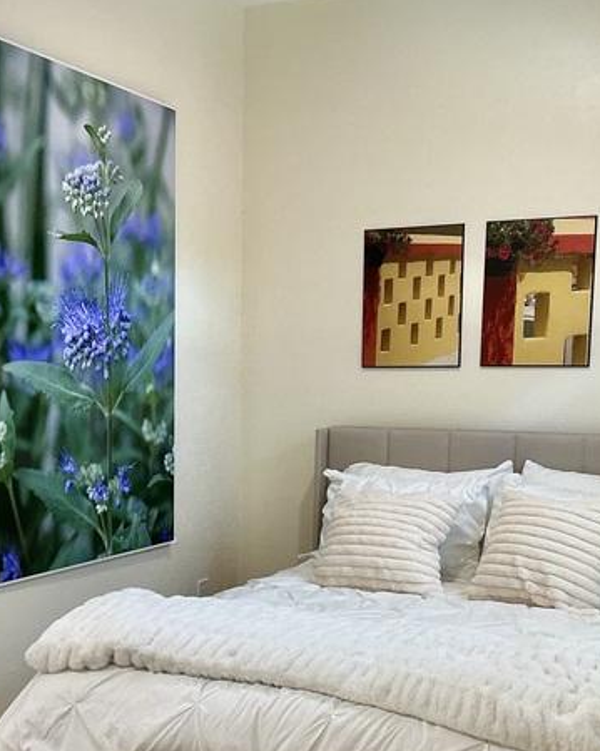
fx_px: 1155
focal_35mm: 52
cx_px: 268
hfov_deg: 29.1
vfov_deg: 35.6
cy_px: 509
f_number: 1.8
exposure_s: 1/60
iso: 64
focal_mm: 3
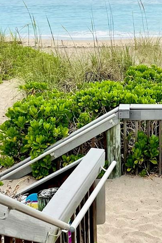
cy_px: 75
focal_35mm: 71
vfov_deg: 28.2
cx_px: 144
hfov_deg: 18.9
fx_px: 479
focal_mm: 4.2
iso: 32
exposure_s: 1/3205
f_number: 1.6
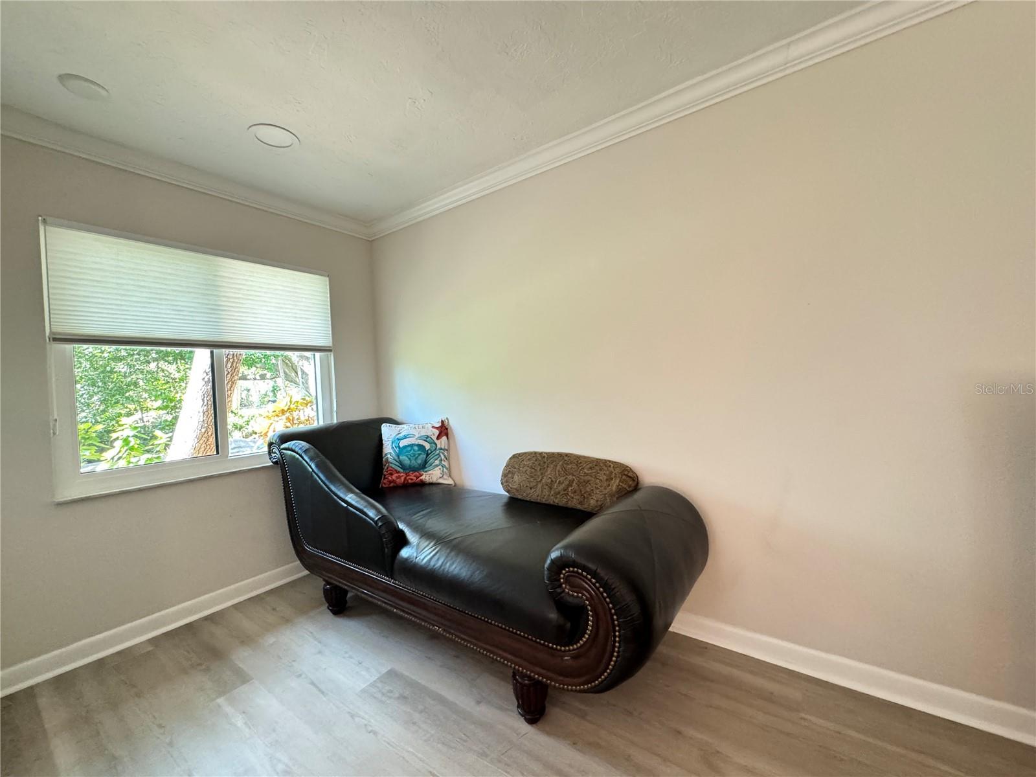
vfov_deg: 85.7
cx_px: 518
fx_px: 419
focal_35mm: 14
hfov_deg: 102.1
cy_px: 388
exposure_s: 1/60
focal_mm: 2.22
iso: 500
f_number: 2.2
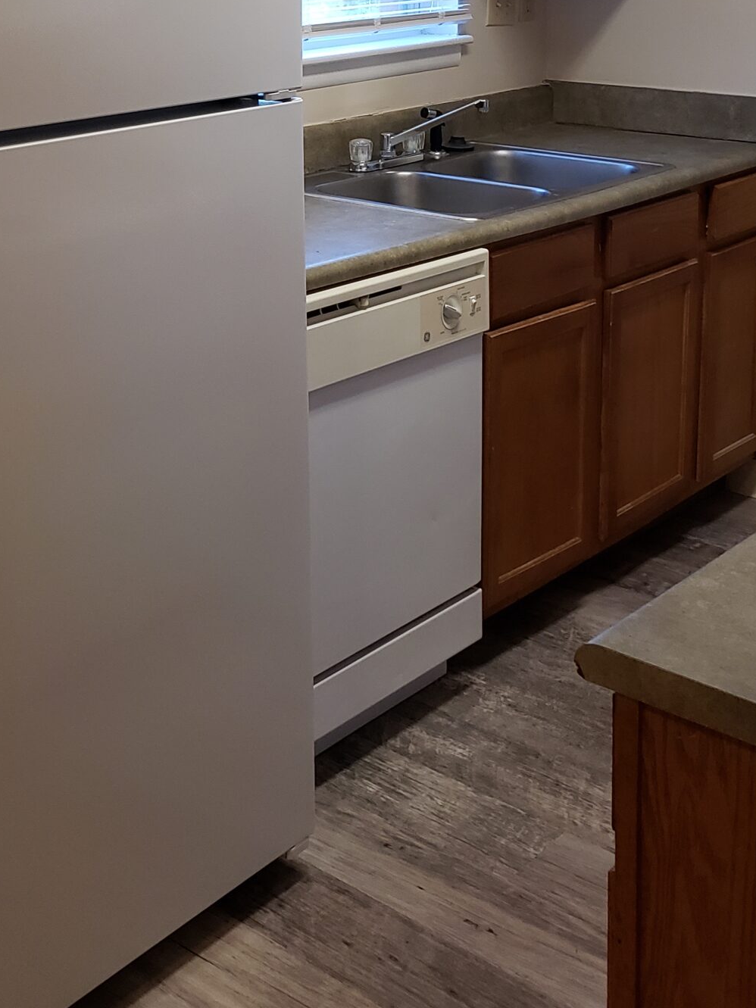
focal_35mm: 50
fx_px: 1456
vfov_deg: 36.1
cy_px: 123
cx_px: 136
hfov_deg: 28.4
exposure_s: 1/60
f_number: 2.4
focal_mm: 4.3
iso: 250
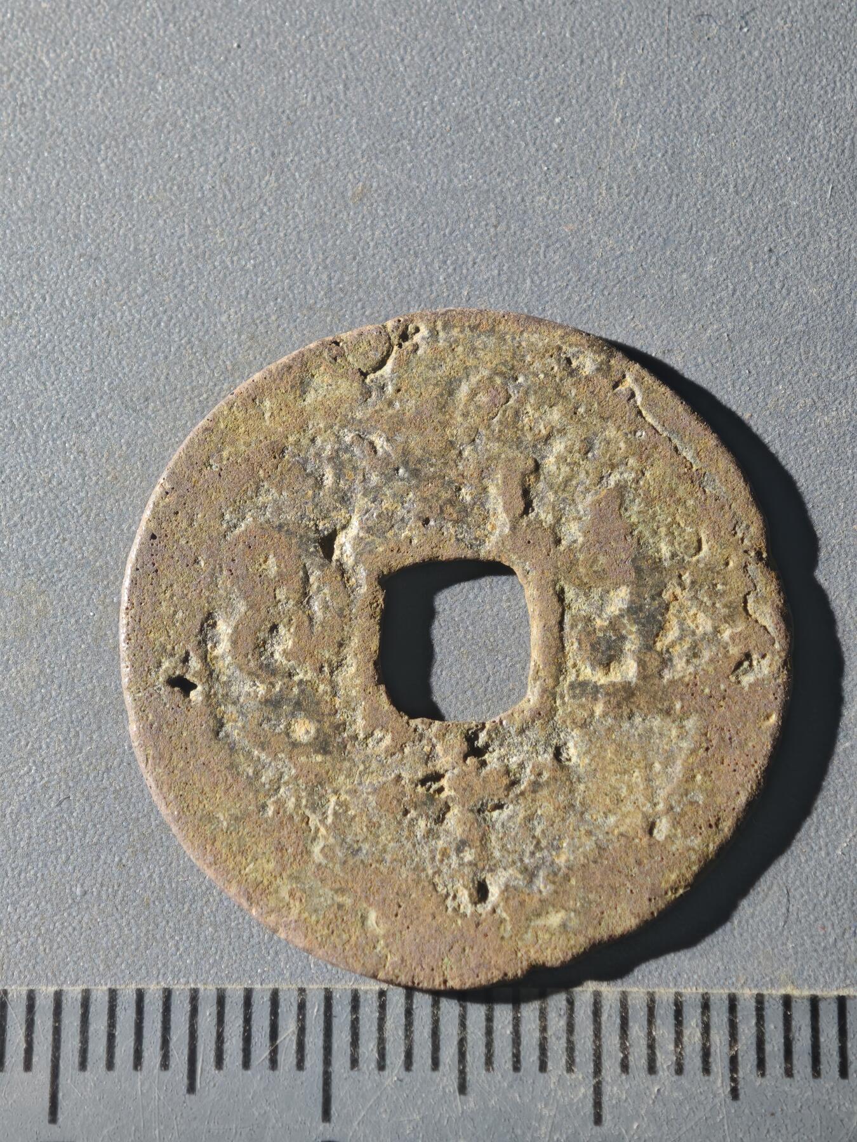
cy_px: 571
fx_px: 3037
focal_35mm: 92
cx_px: 428
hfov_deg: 16.1
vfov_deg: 21.3
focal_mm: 9
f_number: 2
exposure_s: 1/100
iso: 250
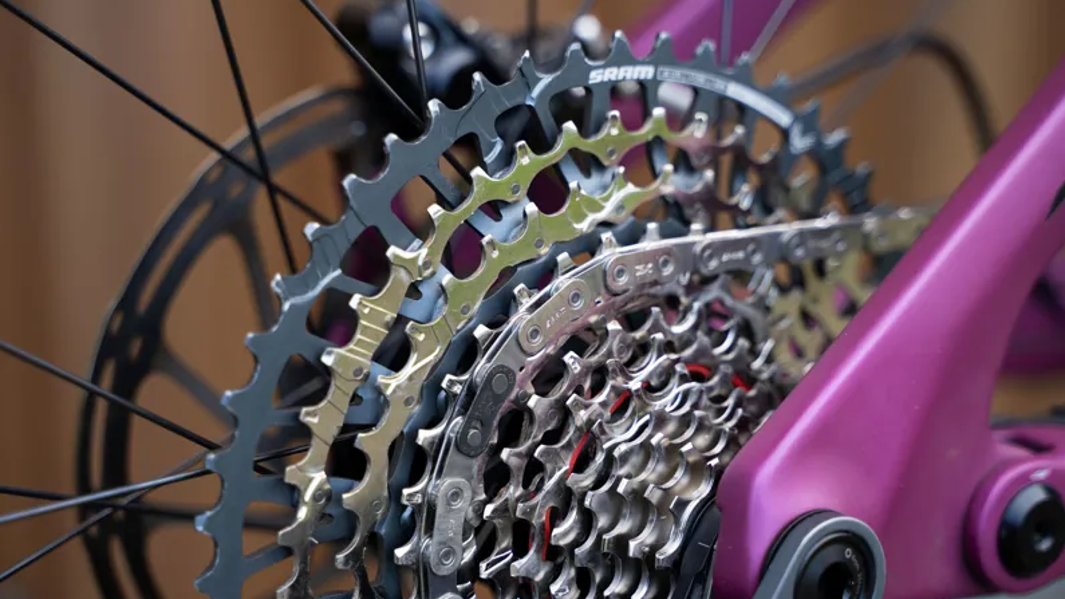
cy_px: 344
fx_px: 2231
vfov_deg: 15.3
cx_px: 530
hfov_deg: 26.9
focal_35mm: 79
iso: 100
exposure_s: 1/60
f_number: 3.5
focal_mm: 75
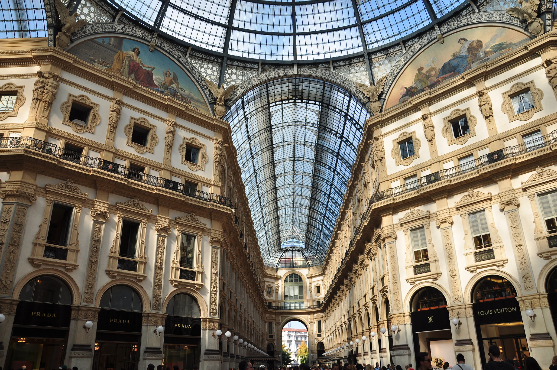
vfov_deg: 47.8
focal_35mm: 27
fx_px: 417
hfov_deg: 67.4
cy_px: 185
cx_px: 278
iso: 200
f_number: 6.3
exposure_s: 1/160
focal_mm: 18
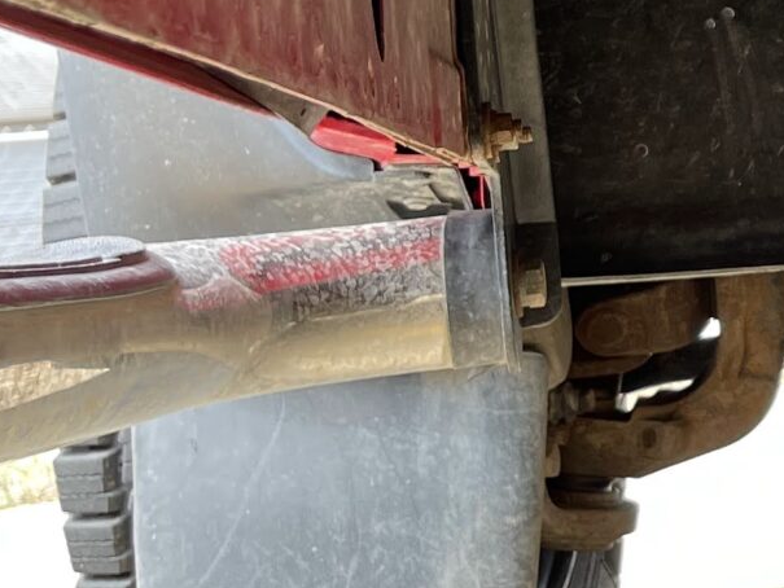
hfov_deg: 15.4
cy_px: -21
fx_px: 2492
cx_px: 1422
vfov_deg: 13.3
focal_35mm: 110
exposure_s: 1/121
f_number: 1.6
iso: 40
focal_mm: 5.1
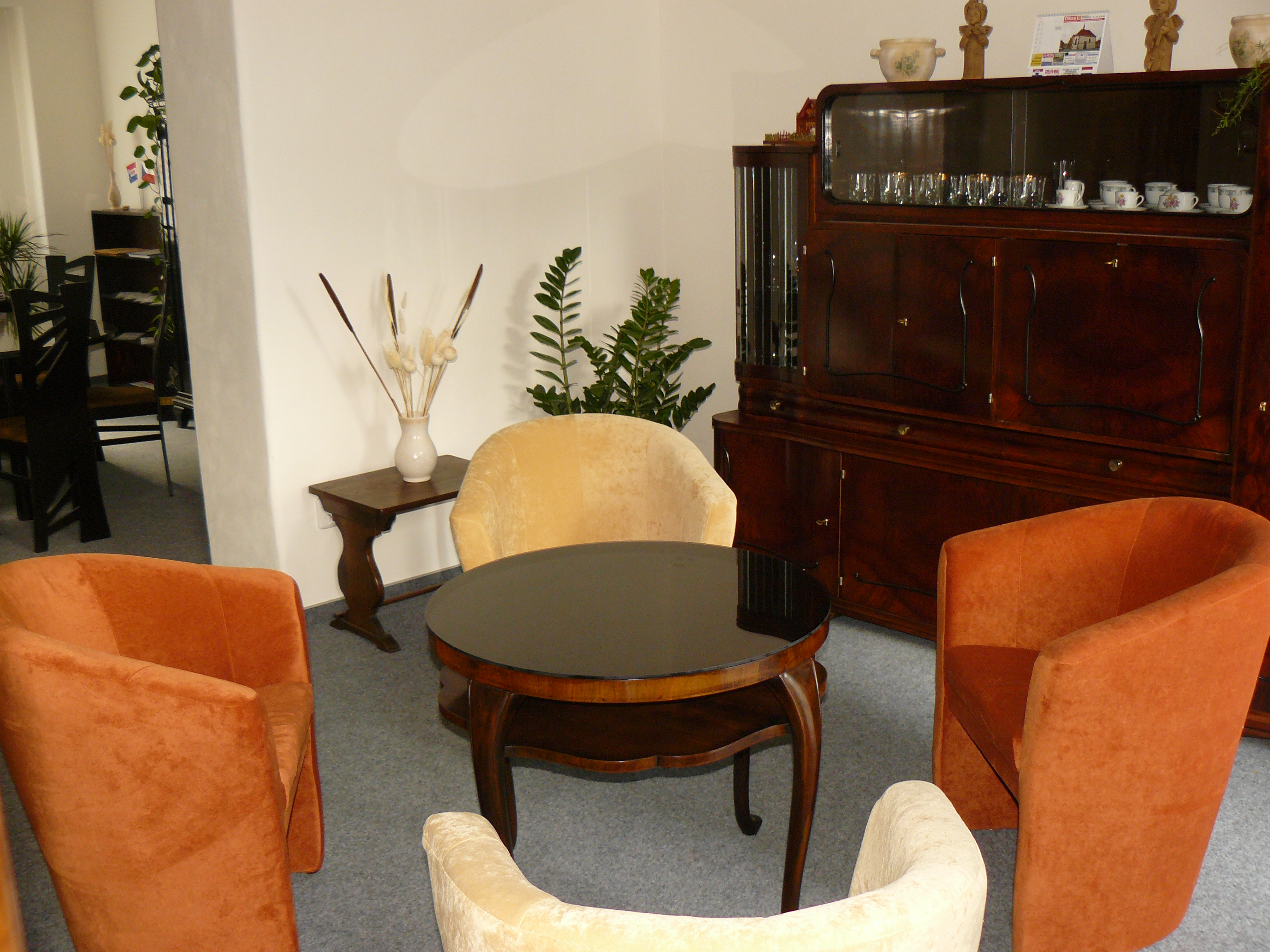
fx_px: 1321
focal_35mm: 36
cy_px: 476
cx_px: 635
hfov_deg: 51.4
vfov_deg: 39.7
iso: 160
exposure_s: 1/15
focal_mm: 6
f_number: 2.8
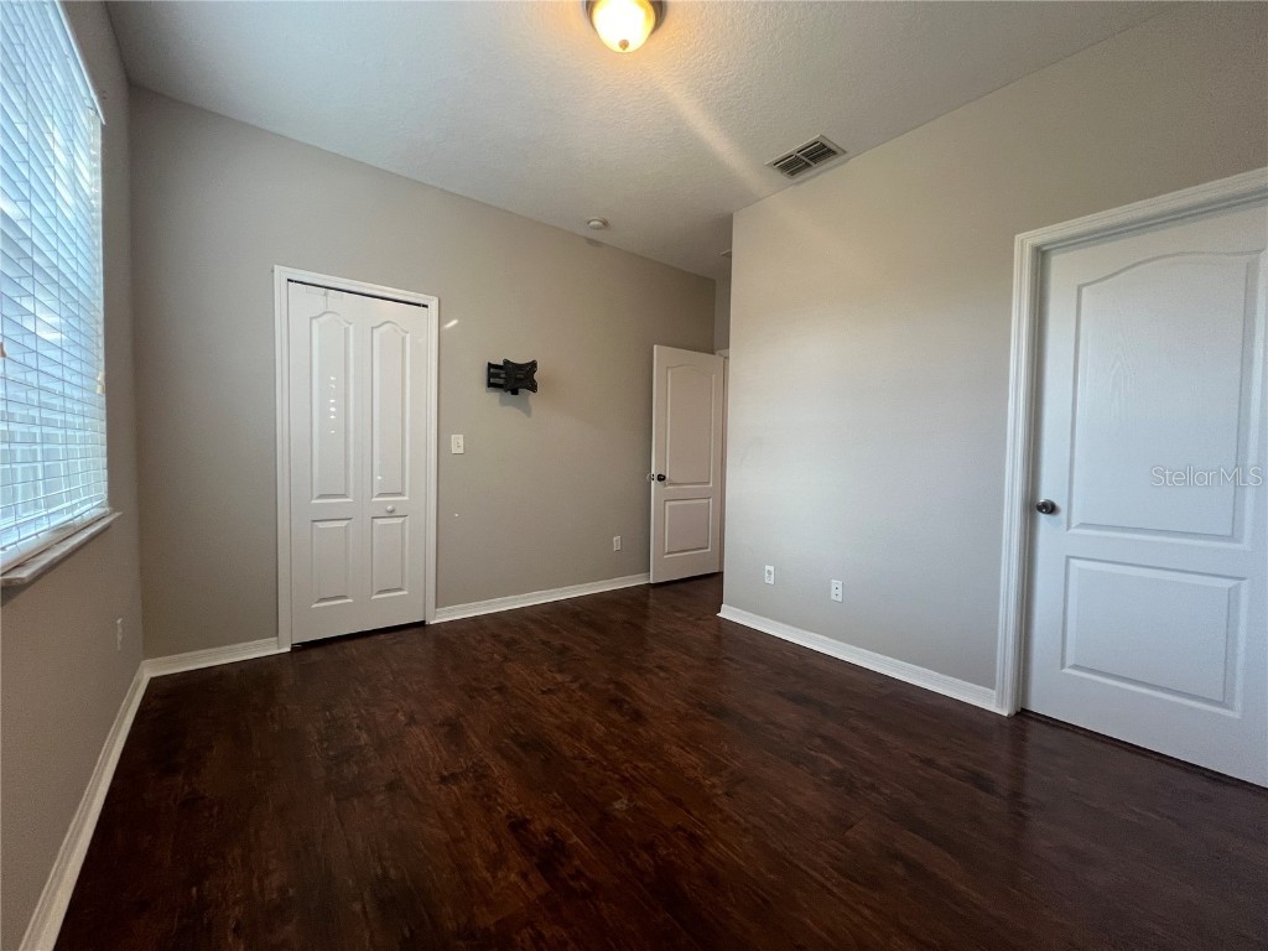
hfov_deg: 106.2
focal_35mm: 13
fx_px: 476
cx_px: 634
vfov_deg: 89.9
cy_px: 476
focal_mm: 1.57
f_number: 1.8
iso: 250
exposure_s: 1/60
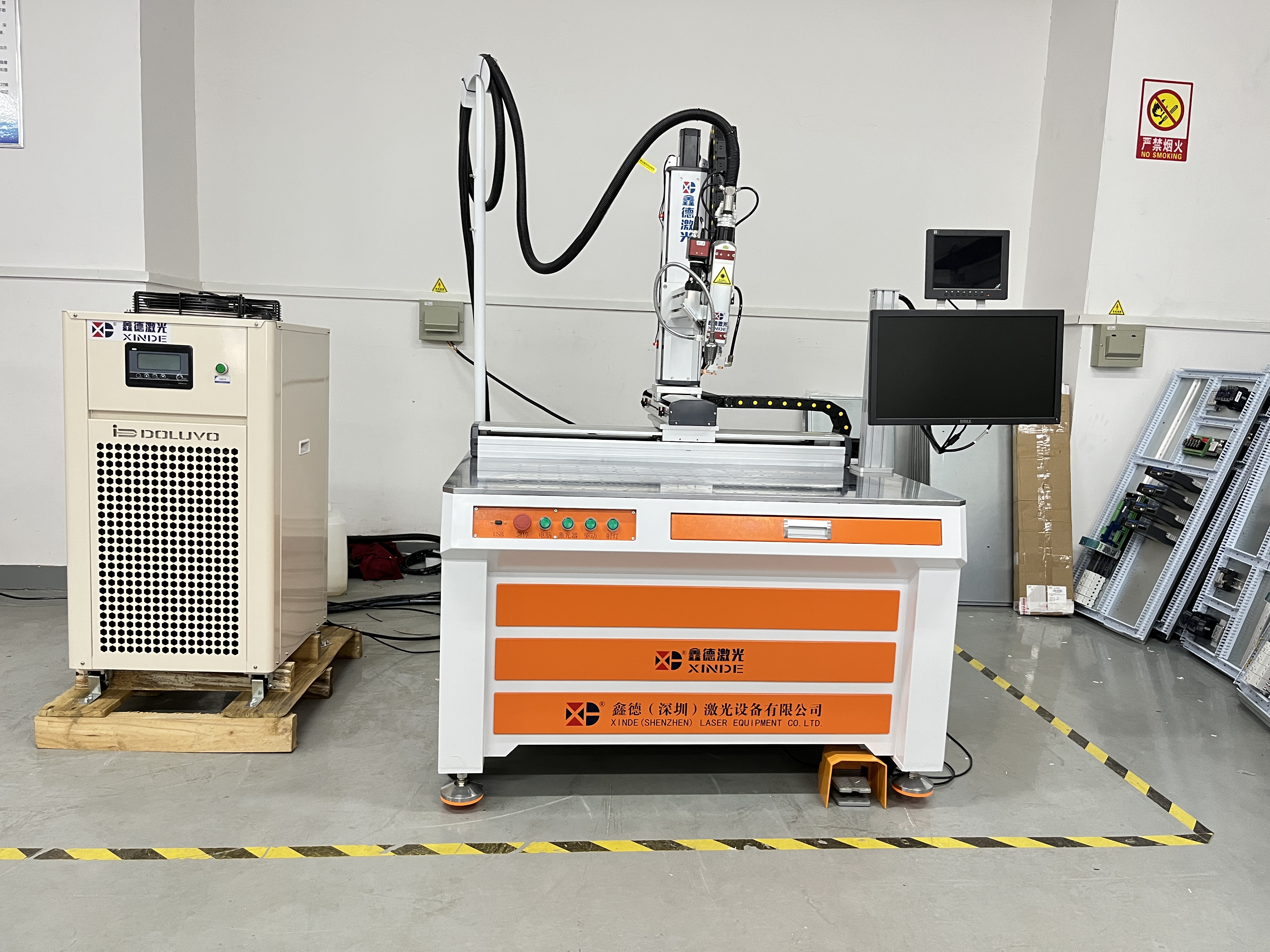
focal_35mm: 26
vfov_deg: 53.1
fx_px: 954
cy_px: 476
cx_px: 635
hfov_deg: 67.3
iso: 250
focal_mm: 5.1
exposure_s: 1/50
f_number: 1.6
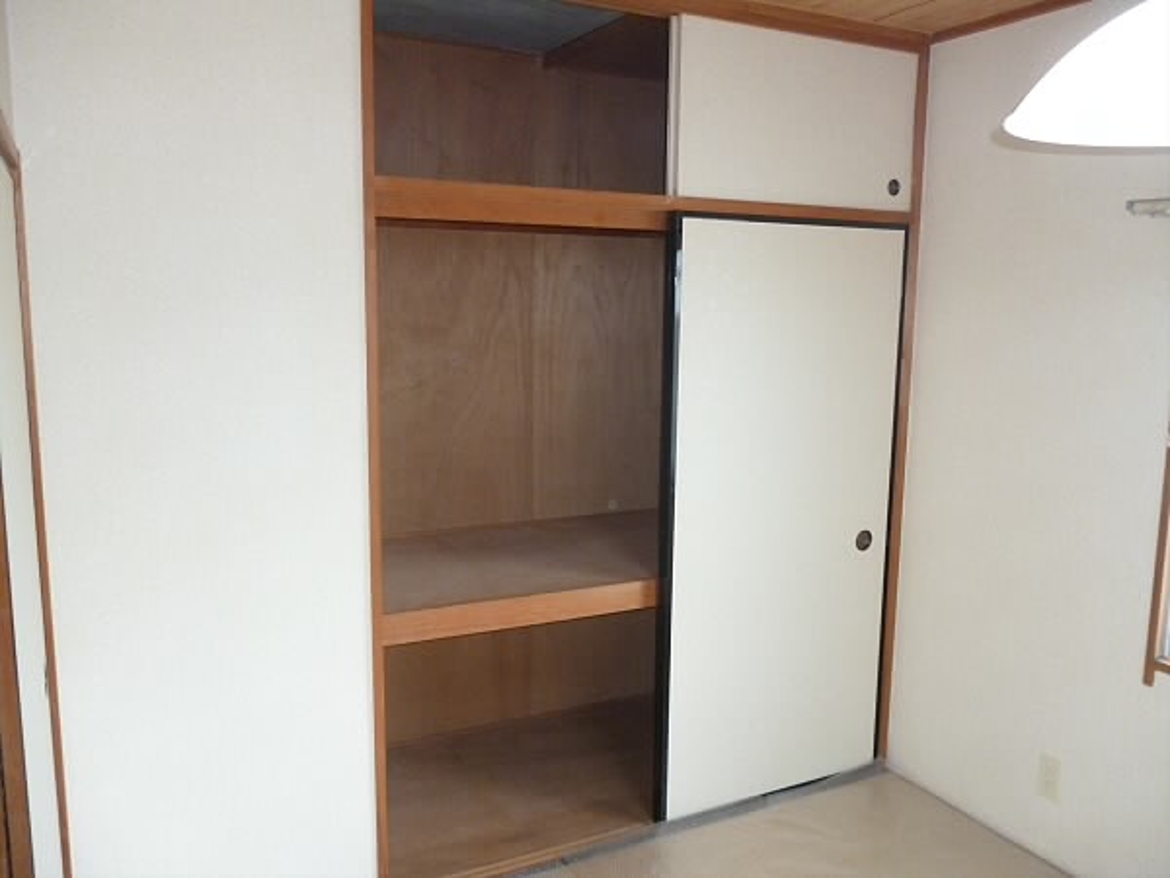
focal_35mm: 28
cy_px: 439
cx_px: 585
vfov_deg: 49.7
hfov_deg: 63.4
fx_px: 946
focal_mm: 5
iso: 500
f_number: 3.1
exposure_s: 1/60
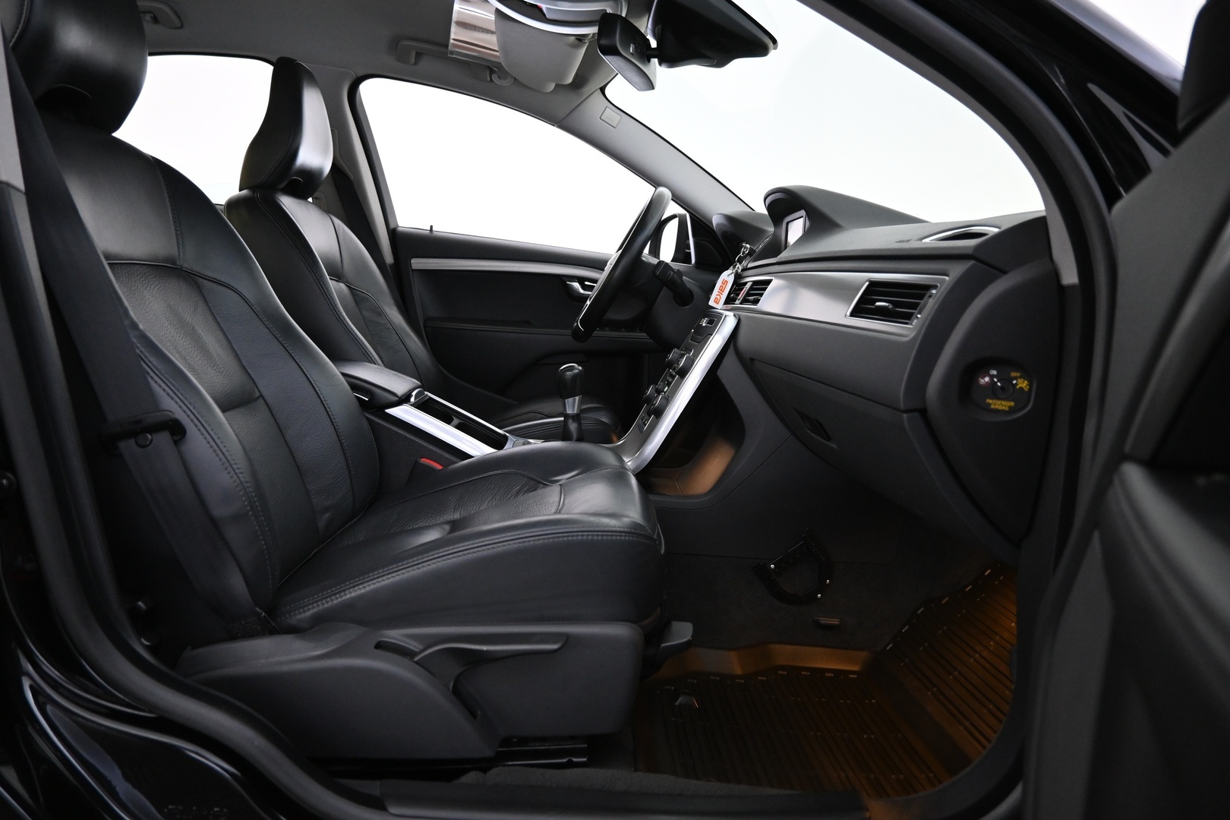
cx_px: 615
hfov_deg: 73.7
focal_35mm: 24
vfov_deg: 53.1
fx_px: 820
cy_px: 410
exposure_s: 1/25
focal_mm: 16
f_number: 3.5
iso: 2000
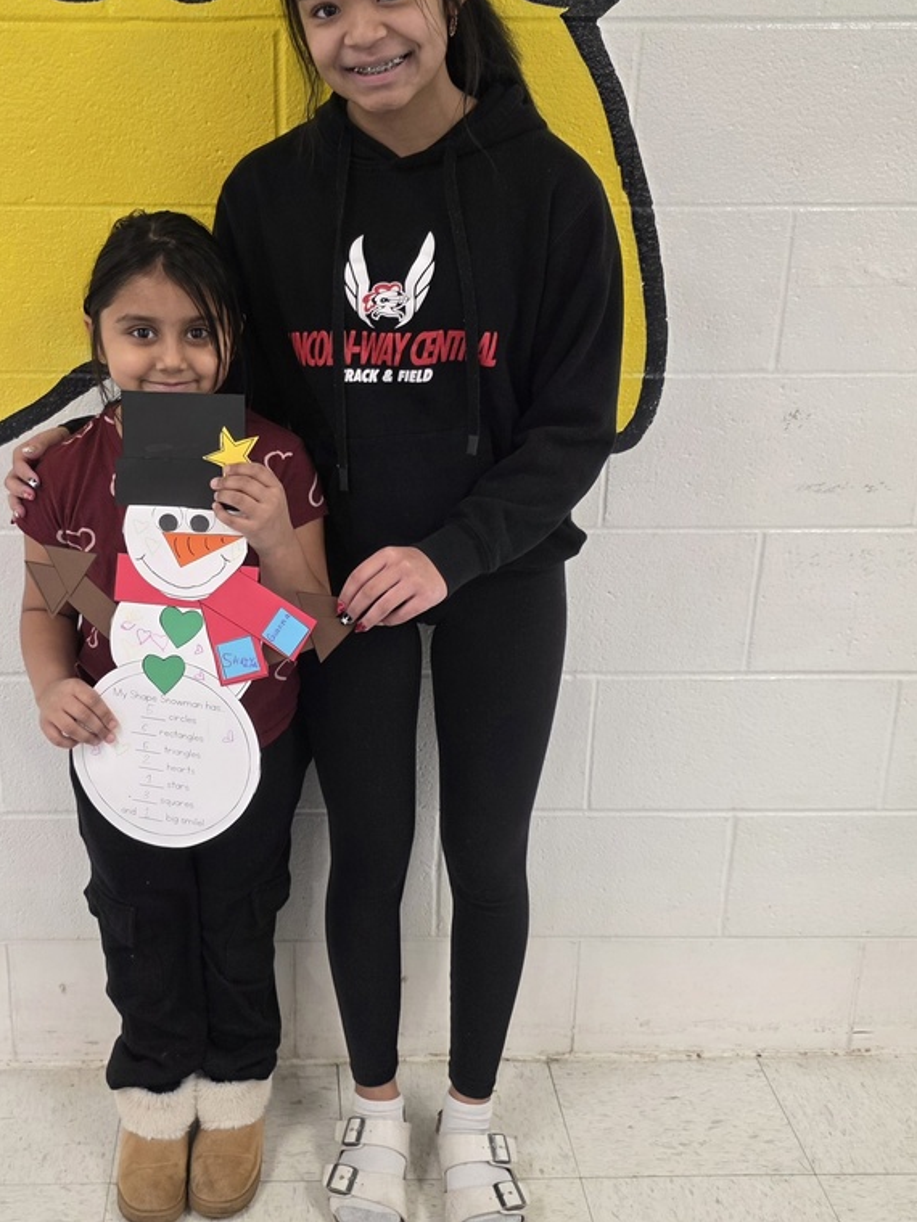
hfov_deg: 45.0
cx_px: 331
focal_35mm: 31
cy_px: 478
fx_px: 1095
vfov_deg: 57.8
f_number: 1.7
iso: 320
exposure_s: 1/120
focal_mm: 6.3
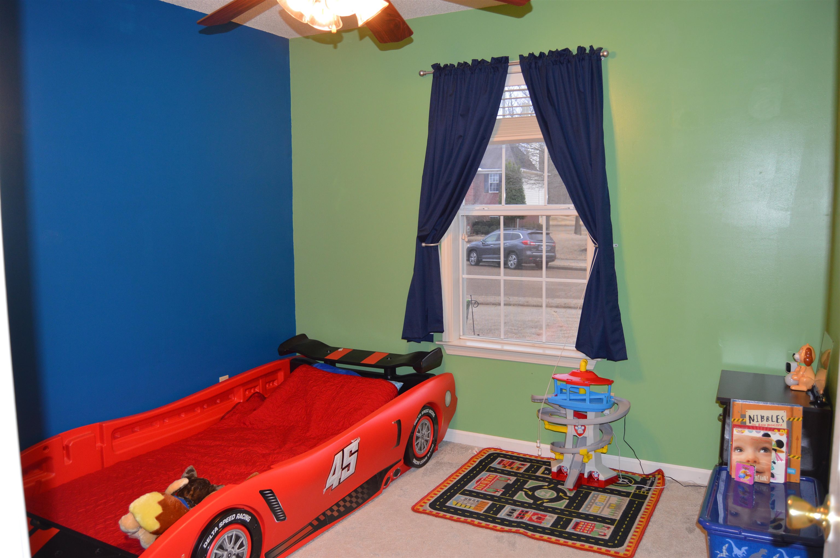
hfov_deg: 67.4
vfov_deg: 47.8
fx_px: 629
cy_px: 279
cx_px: 420
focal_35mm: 27
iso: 400
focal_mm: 18
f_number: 4
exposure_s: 1/80
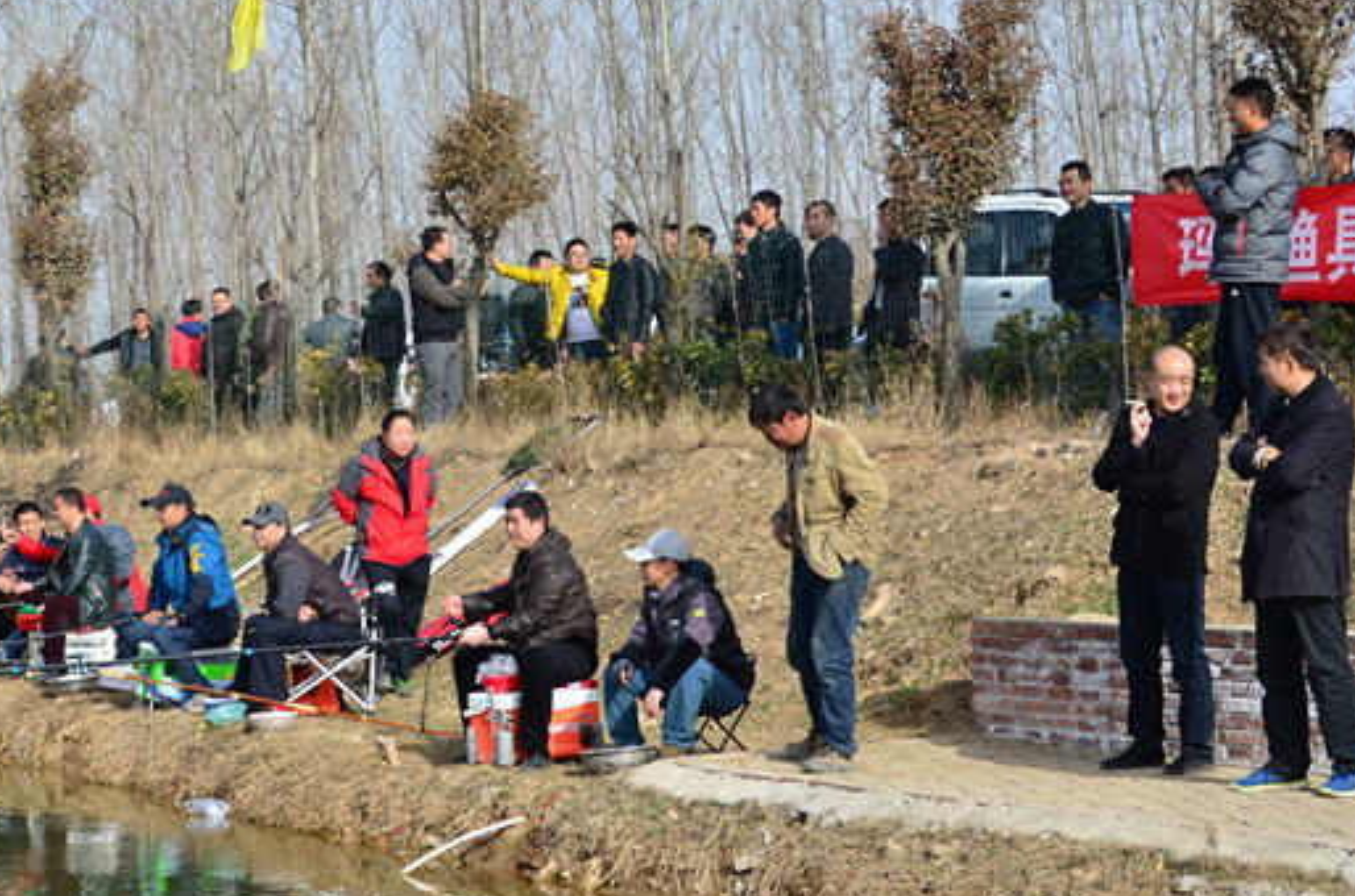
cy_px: 323
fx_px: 3154
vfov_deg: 16.2
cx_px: 382
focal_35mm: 84
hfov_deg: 24.1
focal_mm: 36
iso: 100
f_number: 8
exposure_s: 1/250
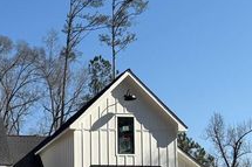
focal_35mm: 58
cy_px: 176
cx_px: -18
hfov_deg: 31.1
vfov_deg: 22.3
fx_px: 406
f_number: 1.78
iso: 80
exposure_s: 1/4405
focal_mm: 6.76
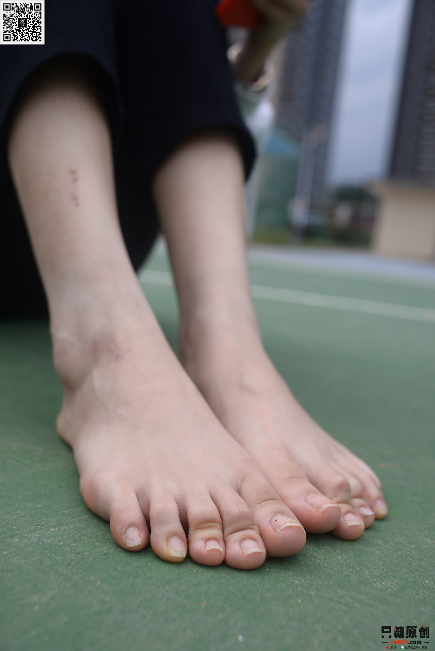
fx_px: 634
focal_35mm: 35
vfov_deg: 54.4
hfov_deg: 37.9
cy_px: 326
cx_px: 218
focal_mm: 35
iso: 125
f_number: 5.6
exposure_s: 1/500
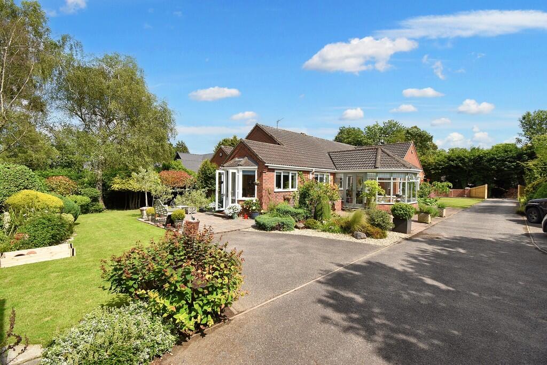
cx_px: 274
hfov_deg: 100.4
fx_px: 228
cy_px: 182
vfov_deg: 77.3
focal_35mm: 15
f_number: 9
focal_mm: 10
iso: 100
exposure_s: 1/250
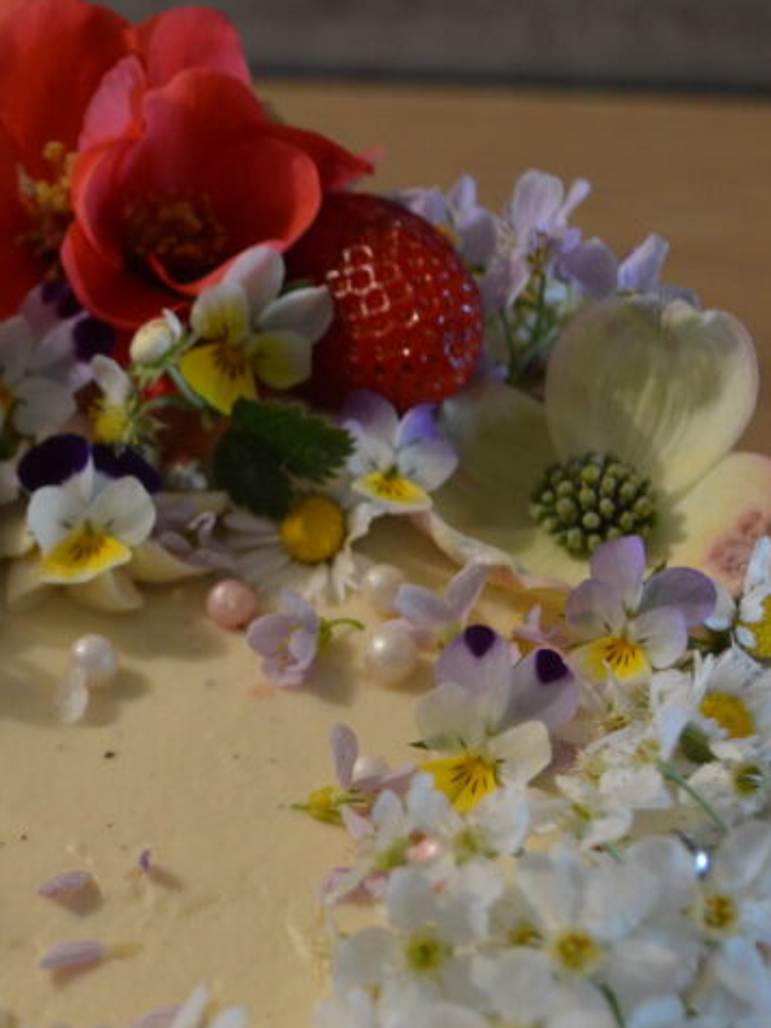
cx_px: 132
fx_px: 2585
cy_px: 696
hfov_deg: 16.8
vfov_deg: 22.4
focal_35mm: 87
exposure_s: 1/15
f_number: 4.5
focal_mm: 28
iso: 720
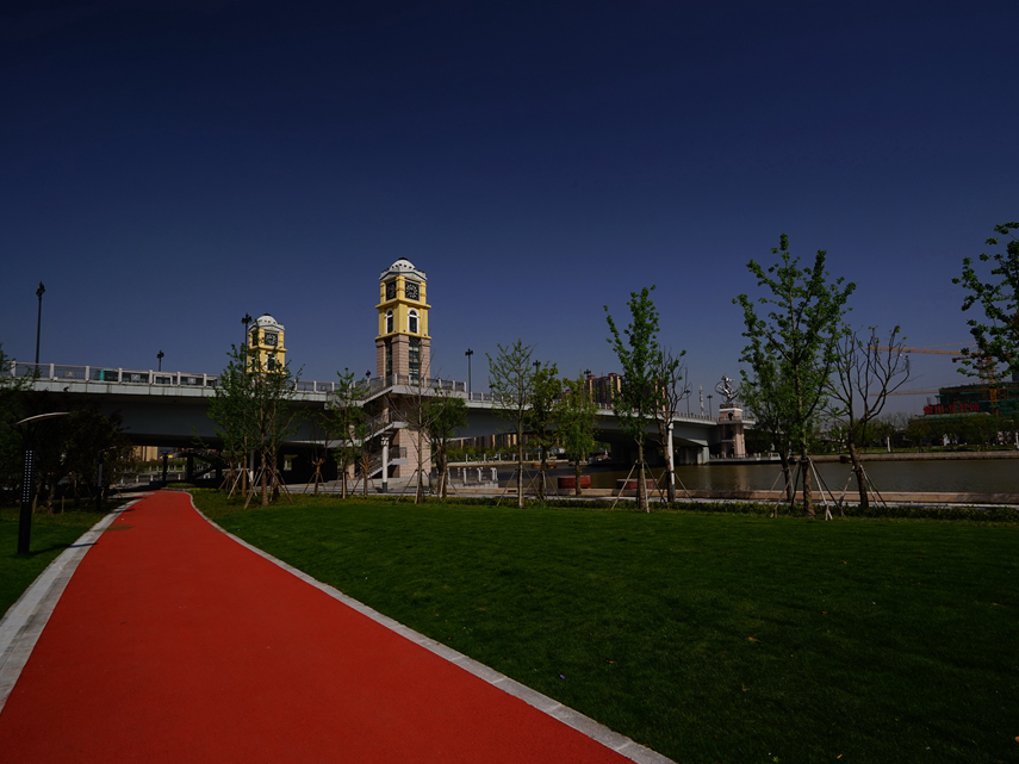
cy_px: 395
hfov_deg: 87.6
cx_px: 551
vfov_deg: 71.6
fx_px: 530
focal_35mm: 18
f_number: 11
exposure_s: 1/200
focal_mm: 16
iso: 100
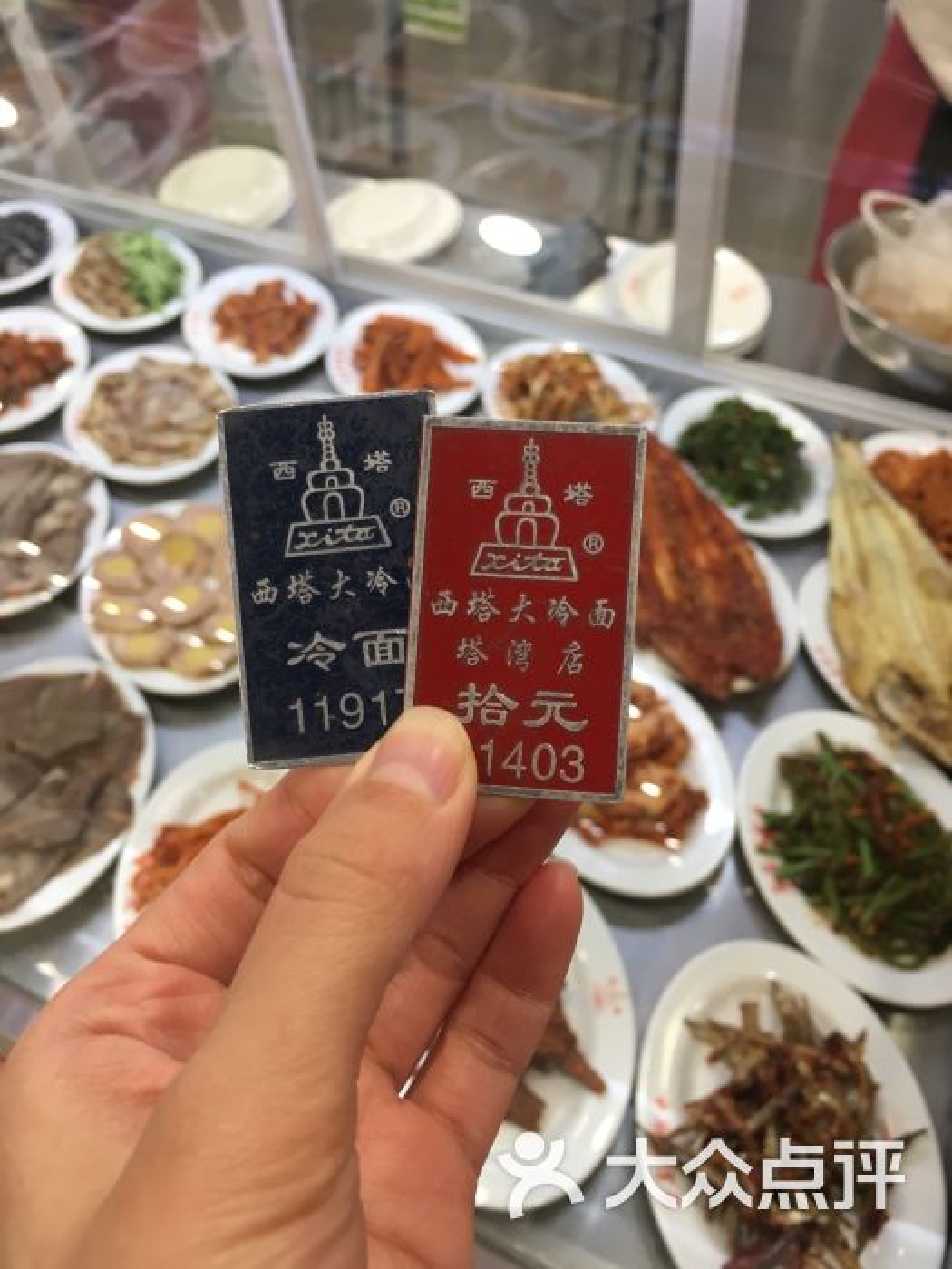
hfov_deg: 48.2
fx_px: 1063
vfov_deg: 61.7
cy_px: 634
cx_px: 476
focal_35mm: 29
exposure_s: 1/33
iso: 64
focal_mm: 4.15
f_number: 2.2
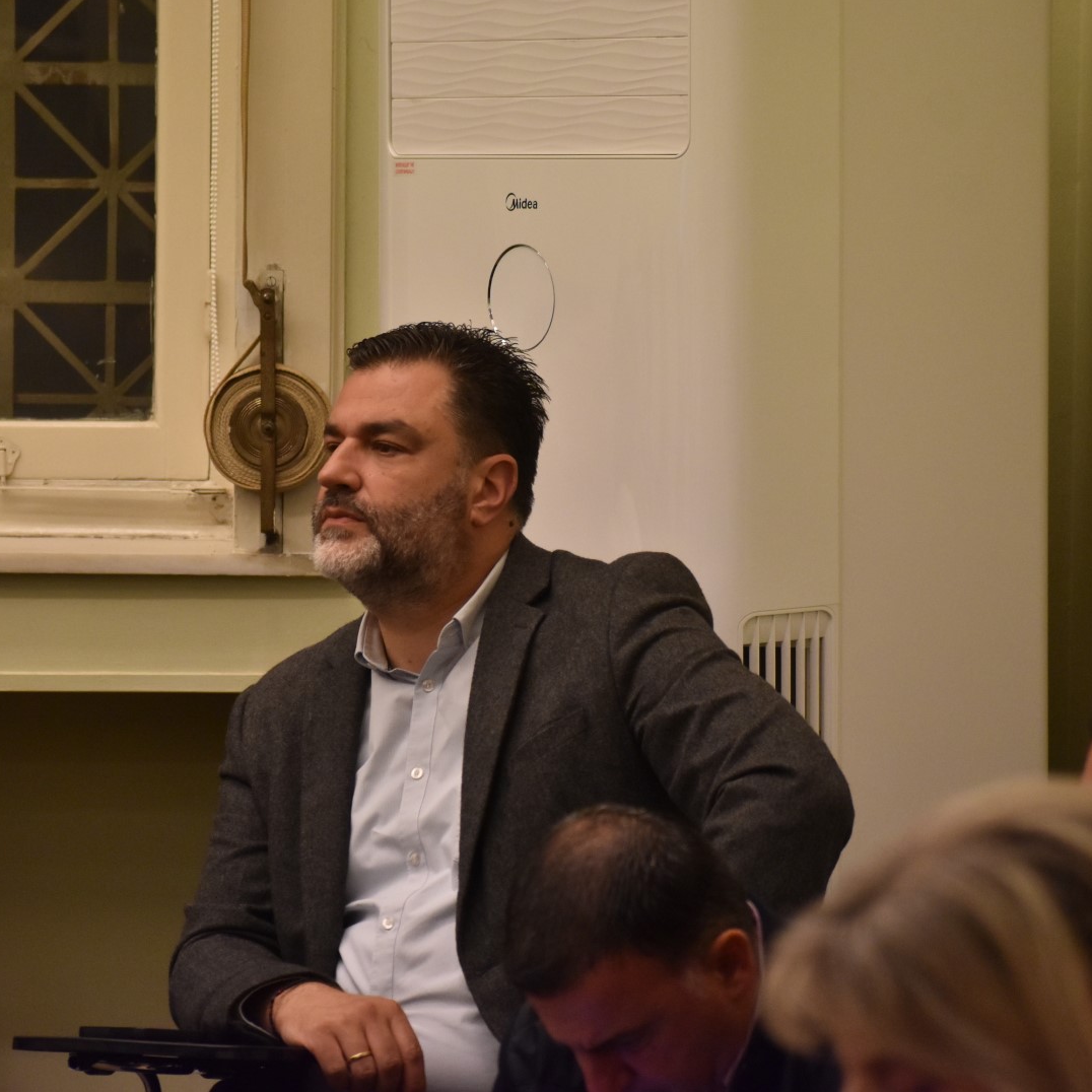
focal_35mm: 215
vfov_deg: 8.1
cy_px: 545
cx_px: 438
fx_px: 7673
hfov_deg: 8.1
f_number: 5
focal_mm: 112
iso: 1400
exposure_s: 1/200
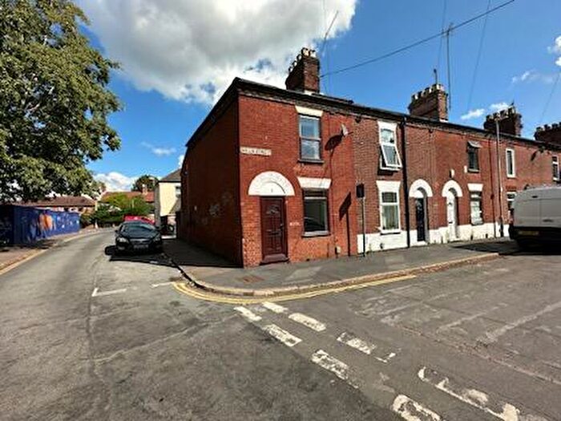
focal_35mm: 14
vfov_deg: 85.7
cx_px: 280
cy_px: 210
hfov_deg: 102.1
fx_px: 227
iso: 50
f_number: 2.2
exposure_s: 1/1401
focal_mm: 2.22
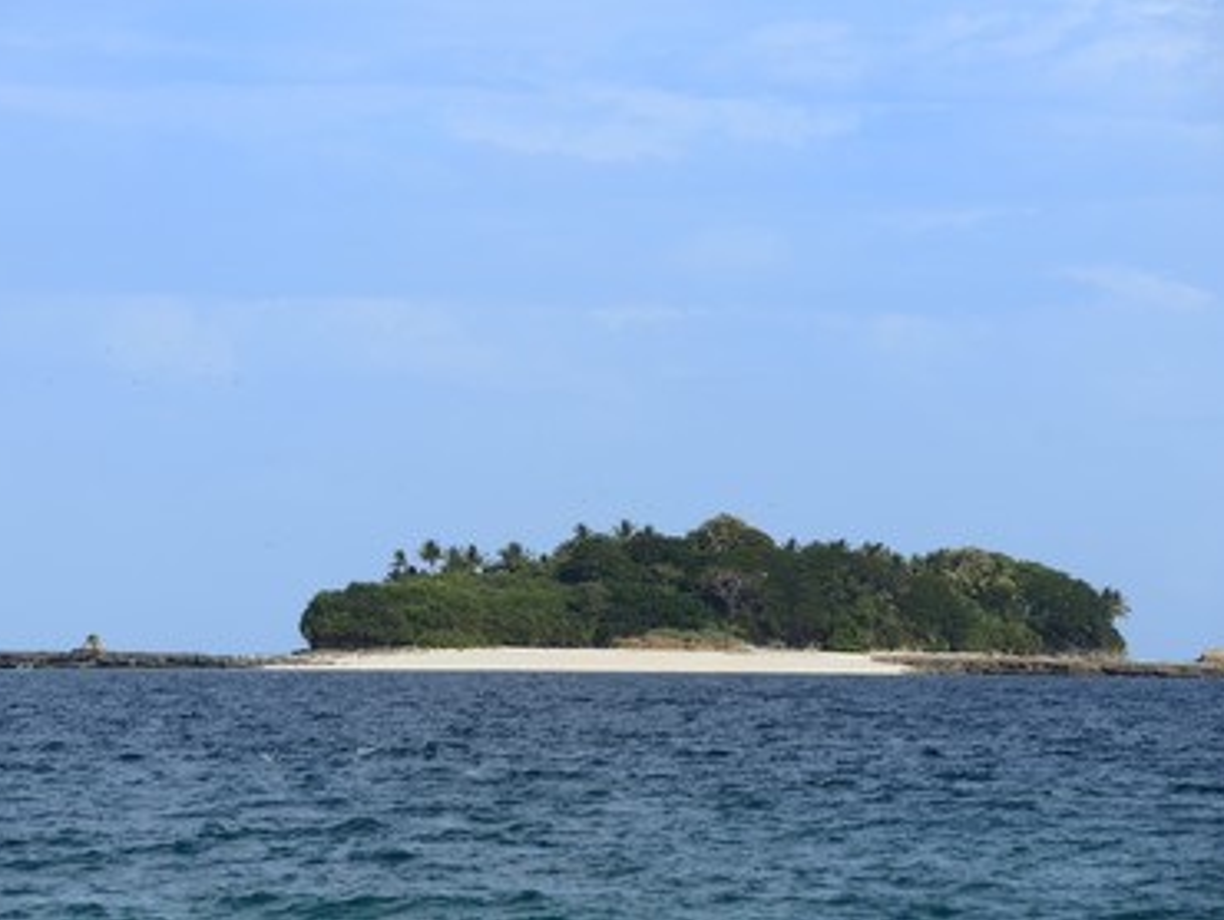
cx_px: 589
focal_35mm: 218
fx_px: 7713
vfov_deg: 6.8
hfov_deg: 9.1
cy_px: 460
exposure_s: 1/400
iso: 100
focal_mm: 200
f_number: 9
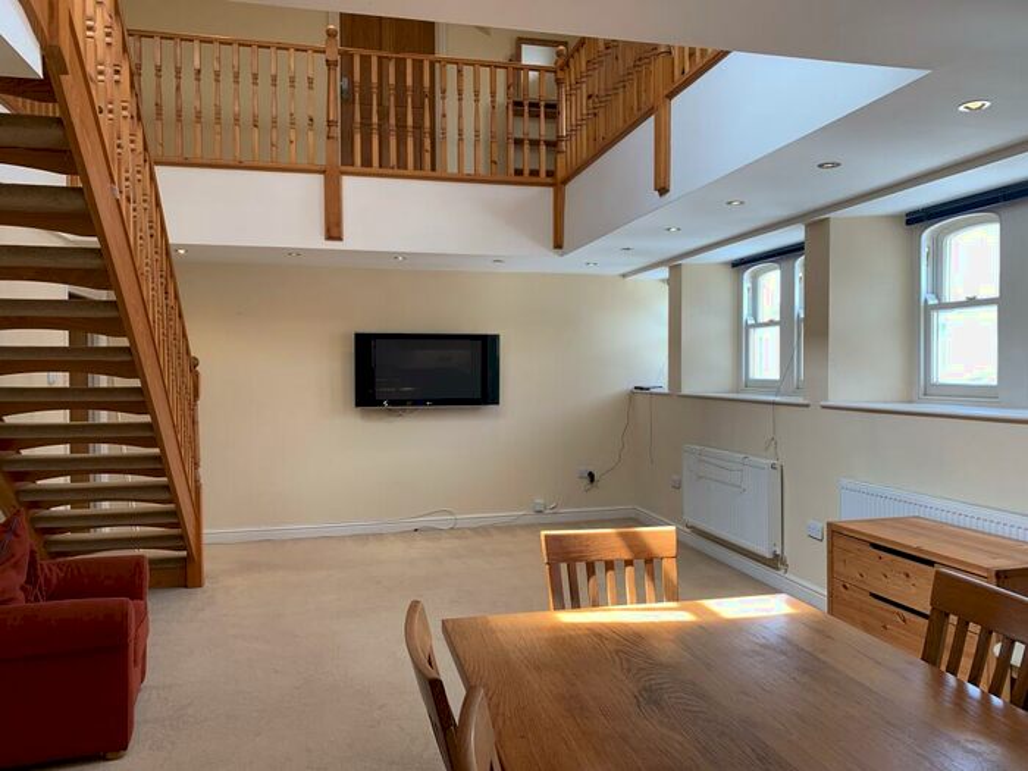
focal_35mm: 26
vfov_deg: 53.1
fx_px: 772
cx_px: 514
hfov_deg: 67.3
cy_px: 386
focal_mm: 4.25
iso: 40
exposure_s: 1/100
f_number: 1.8
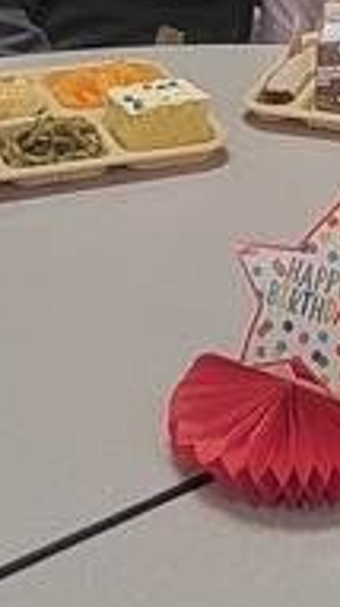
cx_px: 330
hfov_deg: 15.6
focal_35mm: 76
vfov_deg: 27.1
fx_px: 1222
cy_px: 79
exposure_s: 1/60
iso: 160
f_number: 2.2
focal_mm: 2.2
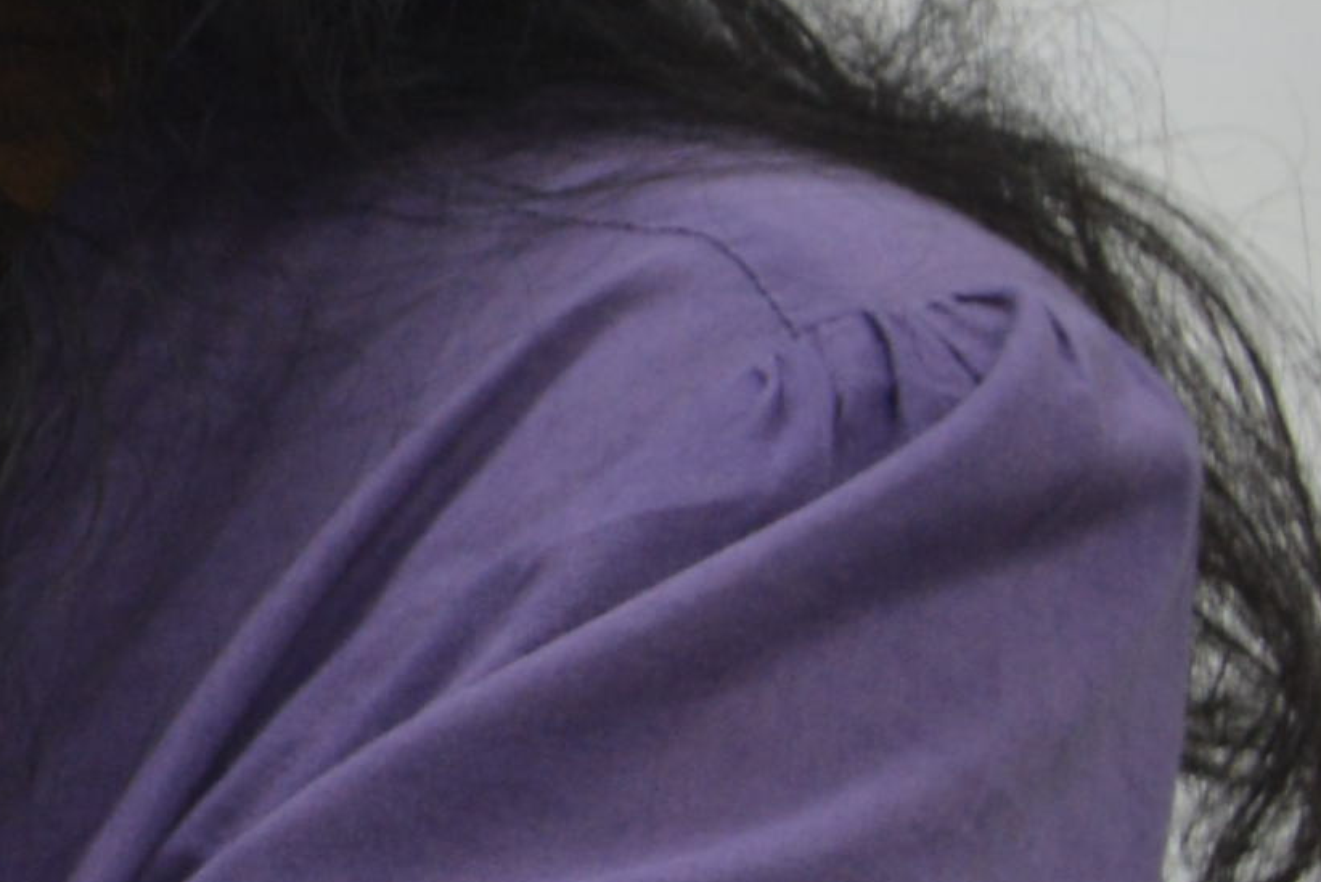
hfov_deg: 5.4
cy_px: 983
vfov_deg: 3.8
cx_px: -2391
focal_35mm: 366
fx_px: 13437
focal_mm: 50
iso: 500
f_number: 4.2
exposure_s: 1/60
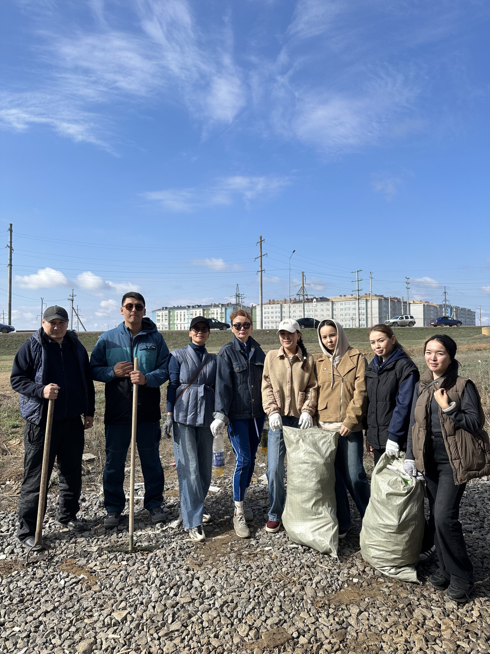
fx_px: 453
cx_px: 245
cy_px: 327
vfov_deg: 71.6
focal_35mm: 24
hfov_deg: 56.8
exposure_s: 1/2967
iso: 80
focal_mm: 6.86
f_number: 1.78
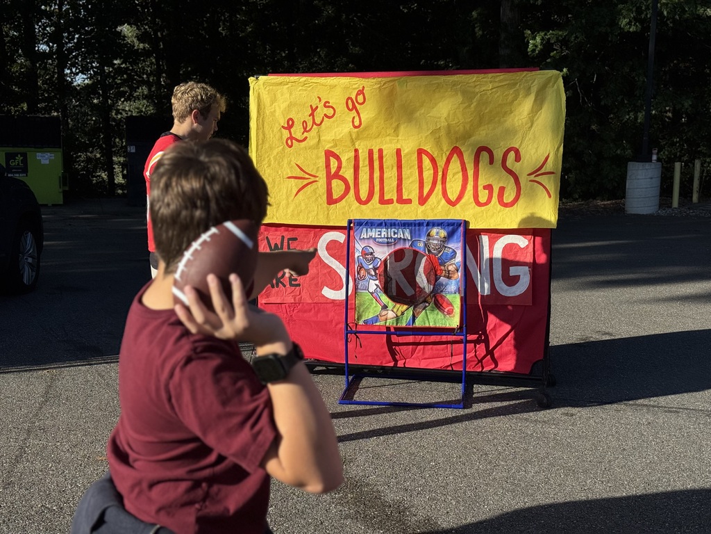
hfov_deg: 39.7
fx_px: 986
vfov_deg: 30.3
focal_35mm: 48
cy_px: 267
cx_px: 356
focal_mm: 6.76
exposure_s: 1/9009
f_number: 1.78
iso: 64
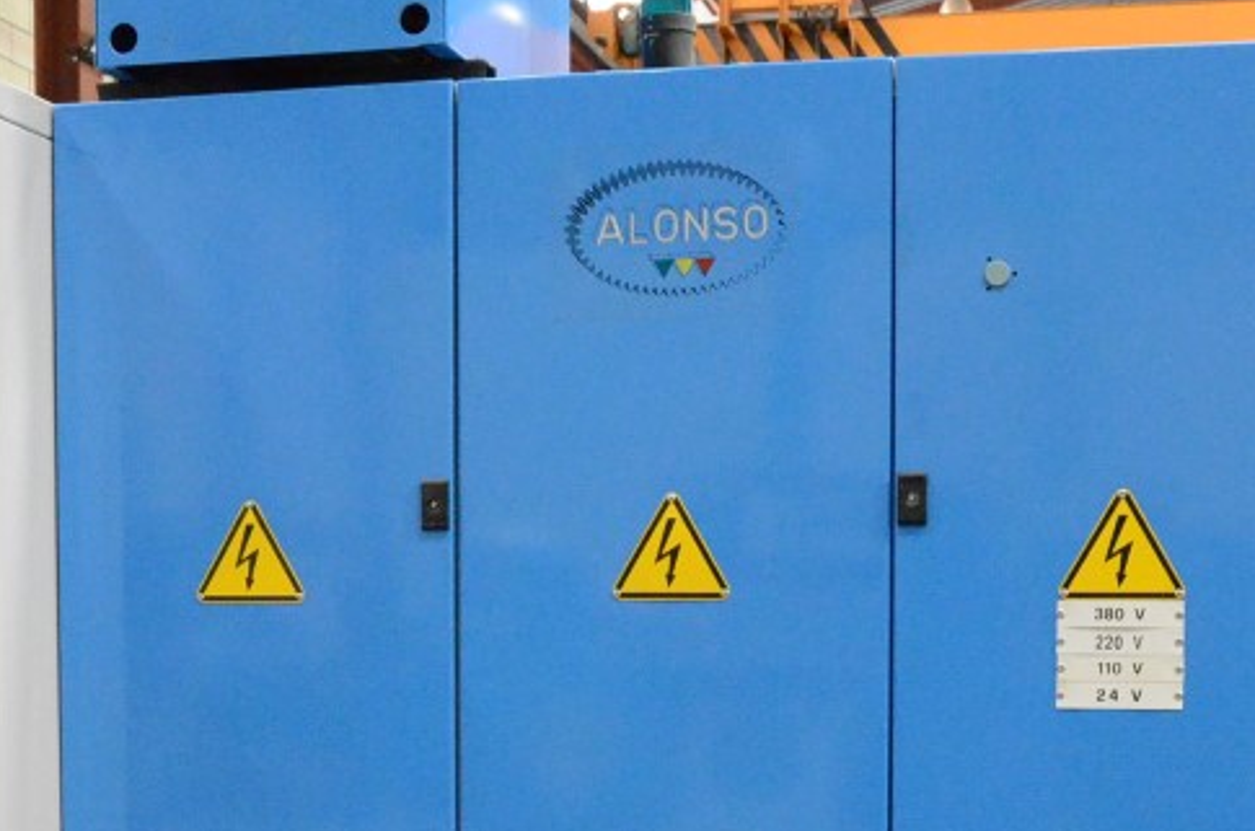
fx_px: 2574
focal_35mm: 74
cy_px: 828
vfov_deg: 17.9
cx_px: 591
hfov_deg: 27.4
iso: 6400
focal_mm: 22
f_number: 6.3
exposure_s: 1/160
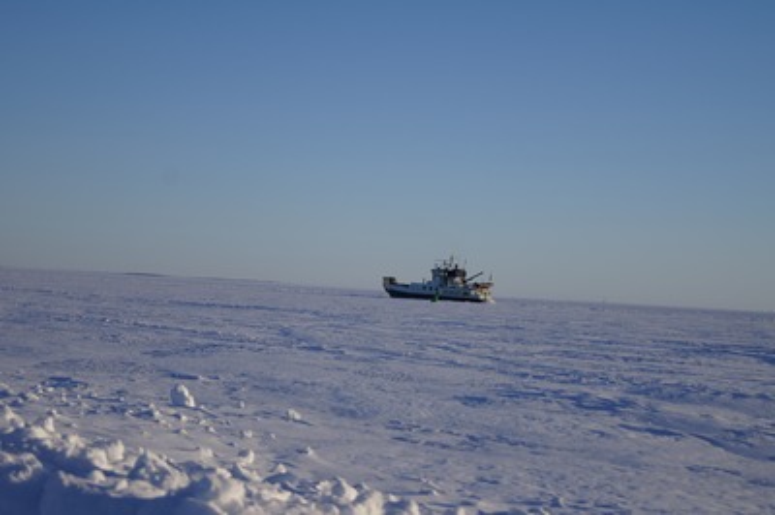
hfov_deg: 24.6
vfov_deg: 16.5
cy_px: 258
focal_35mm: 82
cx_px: 388
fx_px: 1775
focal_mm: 55
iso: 100
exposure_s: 1/800
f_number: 5.6
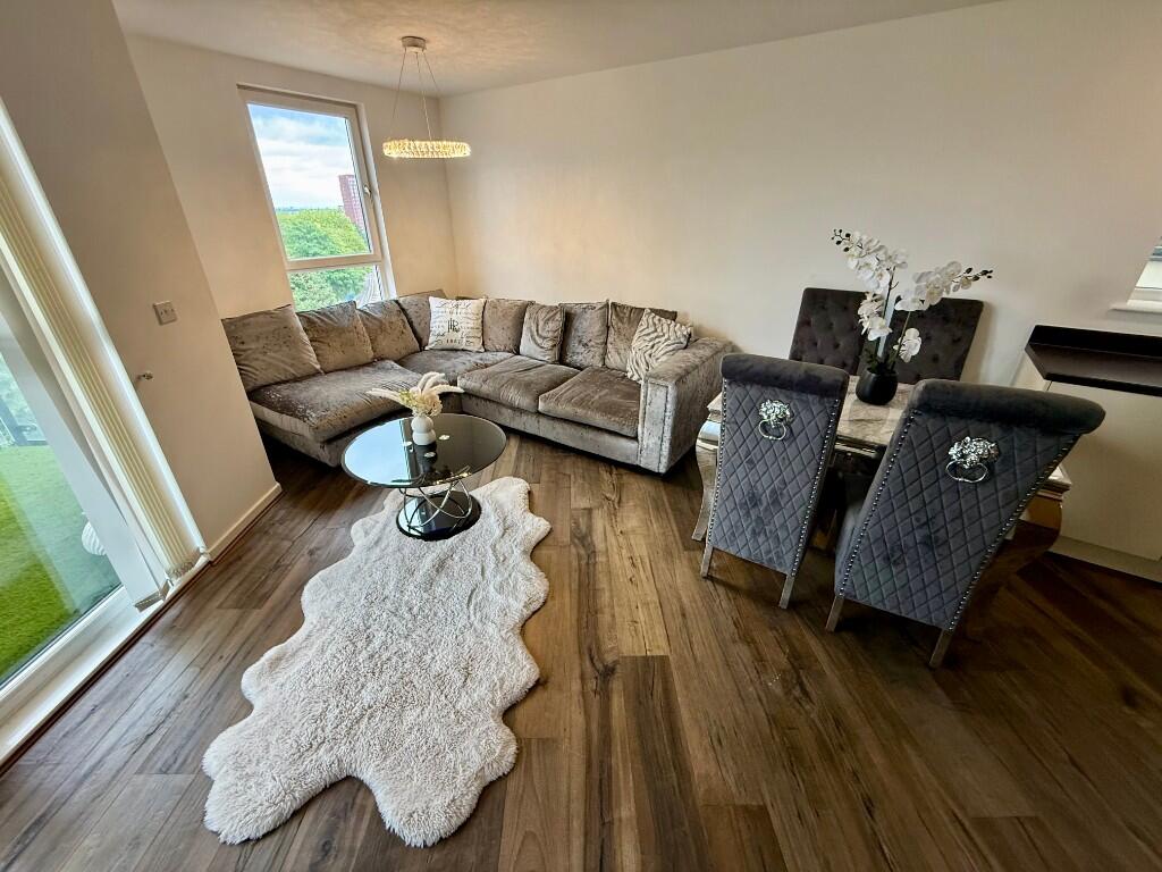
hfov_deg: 102.1
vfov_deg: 85.7
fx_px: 470
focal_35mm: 14
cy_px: 436
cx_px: 581
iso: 200
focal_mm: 2.22
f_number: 2.2
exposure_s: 1/100
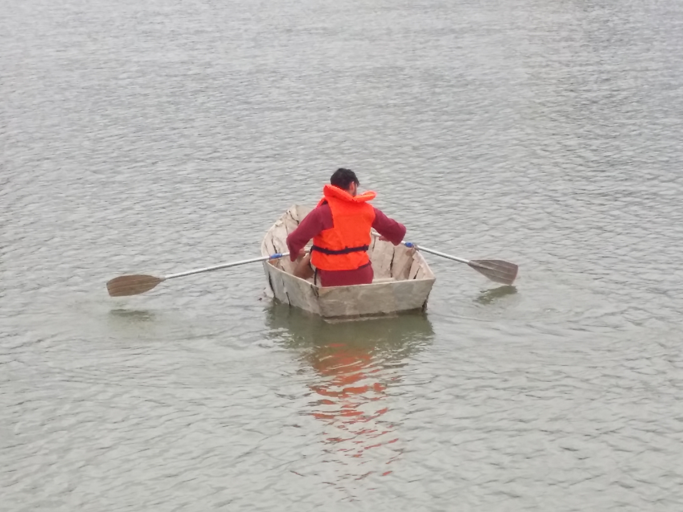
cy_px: 256
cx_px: 342
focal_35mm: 31
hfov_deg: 58.4
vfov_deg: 45.4
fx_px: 612
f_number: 2.2
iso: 50
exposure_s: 1/788
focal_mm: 4.13
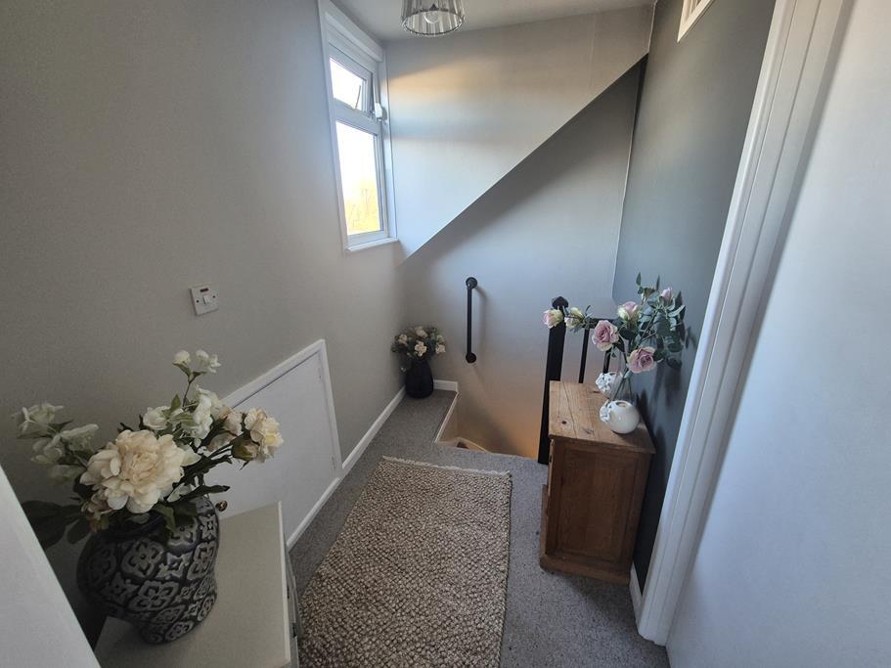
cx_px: 446
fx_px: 335
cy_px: 334
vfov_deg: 89.9
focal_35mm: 13
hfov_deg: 106.2
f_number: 2.2
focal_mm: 2.2
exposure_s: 1/50
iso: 320
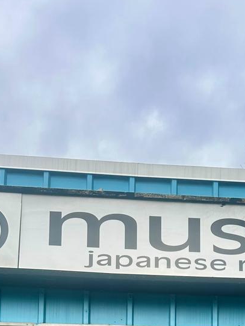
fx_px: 641
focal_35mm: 68
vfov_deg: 23.9
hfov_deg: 21.3
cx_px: 205
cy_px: 457
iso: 80
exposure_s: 1/3155
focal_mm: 6.86
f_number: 1.78
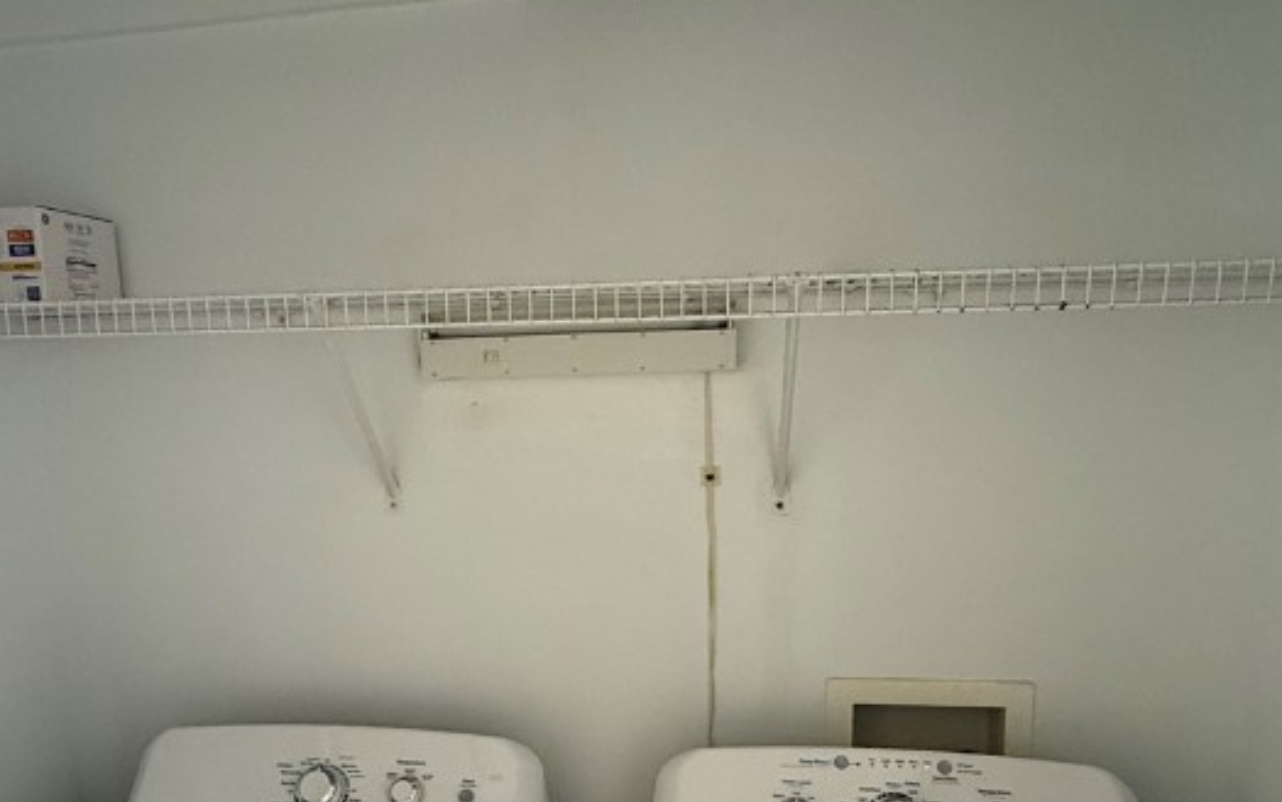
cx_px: 568
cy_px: 570
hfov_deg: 64.4
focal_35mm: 29
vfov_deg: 42.3
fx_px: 1014
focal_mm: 2.22
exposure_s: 1/60
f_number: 2.2
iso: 500
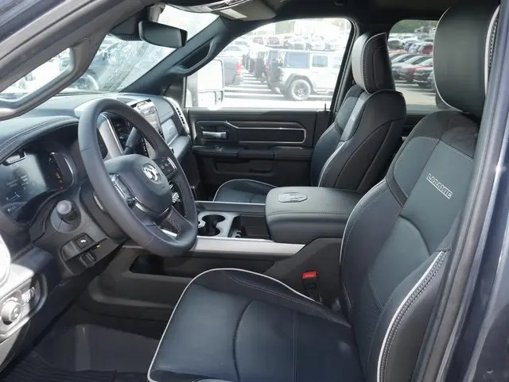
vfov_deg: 49.8
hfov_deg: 63.4
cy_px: 191
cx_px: 254
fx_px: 412
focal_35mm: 28
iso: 320
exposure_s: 1/60
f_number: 5
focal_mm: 14
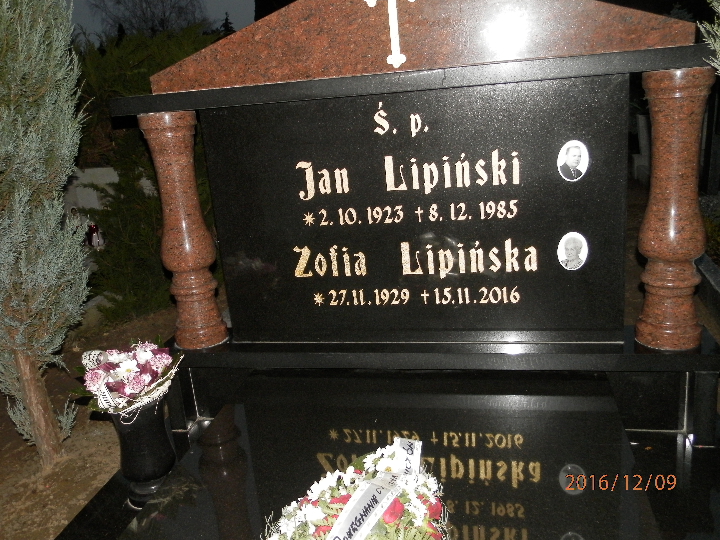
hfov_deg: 58.4
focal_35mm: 31
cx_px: 360
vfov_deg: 45.4
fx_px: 645
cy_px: 270
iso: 250
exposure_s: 1/40
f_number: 3.2
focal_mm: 5.5
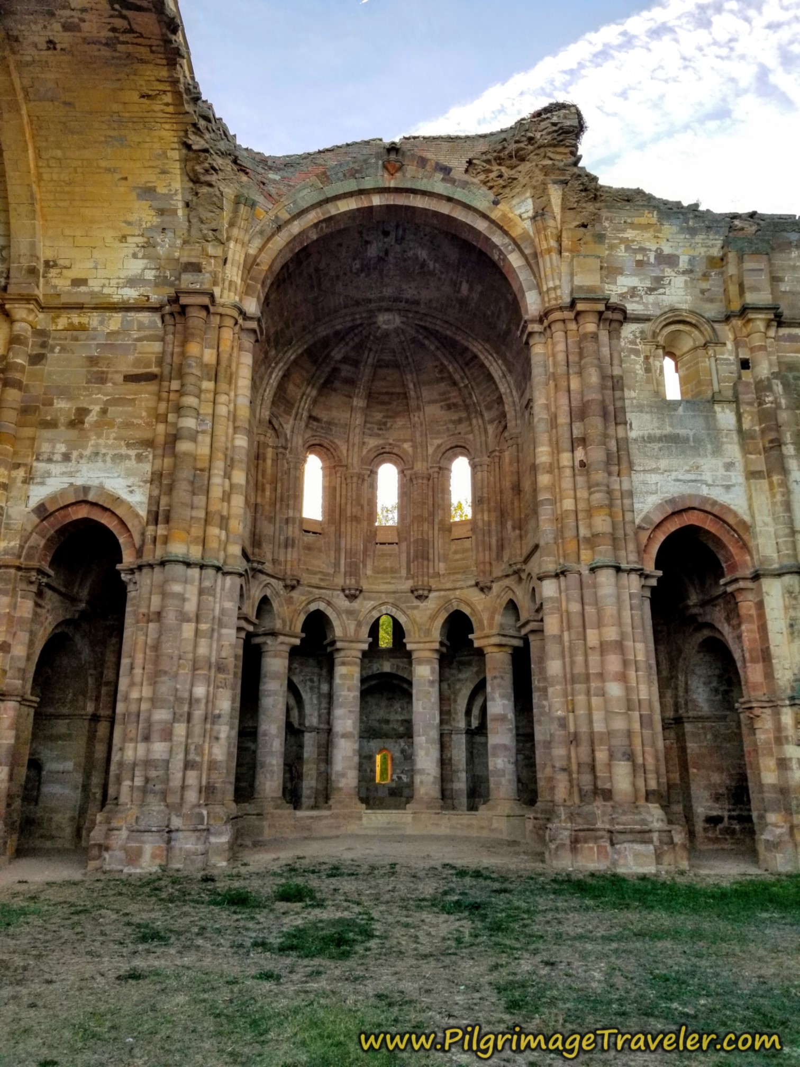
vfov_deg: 67.3
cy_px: 534
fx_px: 801
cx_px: 400
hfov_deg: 53.1
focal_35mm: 26
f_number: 1.7
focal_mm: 4.3
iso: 50
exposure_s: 1/319
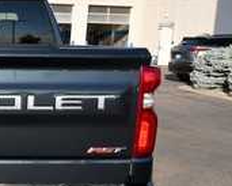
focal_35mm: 66
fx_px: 453
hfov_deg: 26.0
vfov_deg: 23.1
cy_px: 113
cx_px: -38
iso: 140
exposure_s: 1/250
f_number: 8
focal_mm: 20
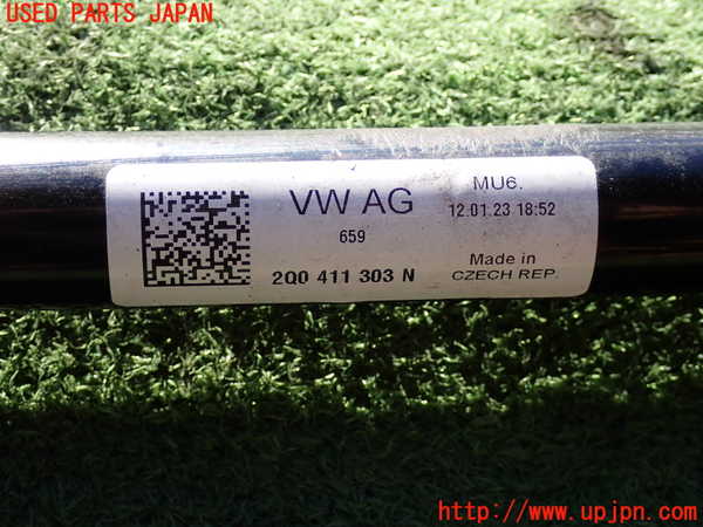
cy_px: 264
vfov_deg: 20.7
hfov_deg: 27.4
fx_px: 1442
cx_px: 352
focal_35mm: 71
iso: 100
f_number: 3.9
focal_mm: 12.73
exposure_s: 1/200
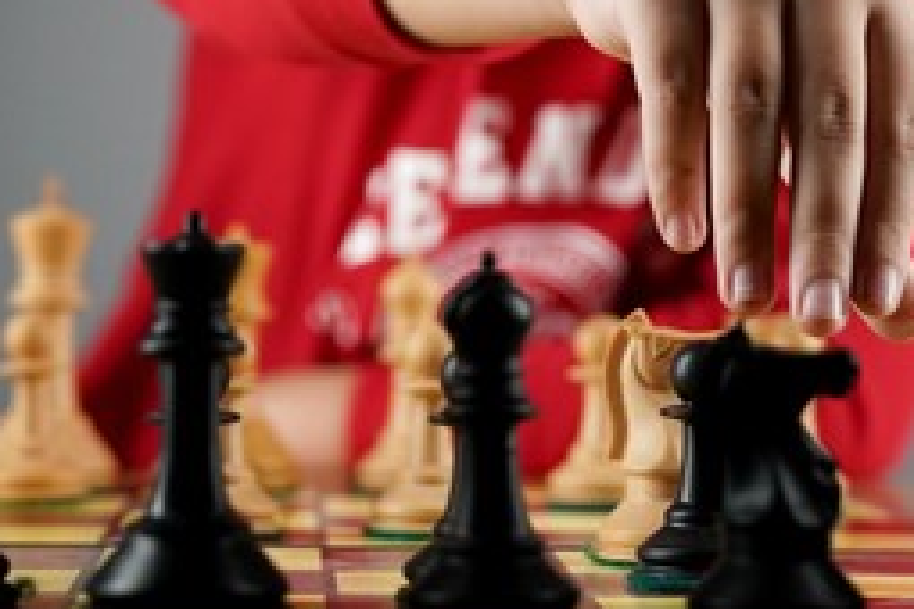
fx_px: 3300
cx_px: 530
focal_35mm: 130
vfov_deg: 10.4
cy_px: -90
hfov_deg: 15.8
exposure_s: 1/640
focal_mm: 46
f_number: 2.8
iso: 1000
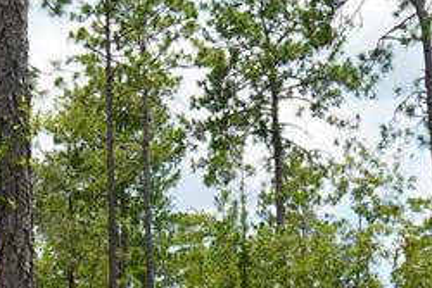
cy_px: 324
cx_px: -244
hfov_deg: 9.2
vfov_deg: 6.3
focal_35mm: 217
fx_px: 2605
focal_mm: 53
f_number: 10
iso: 100
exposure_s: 1/125
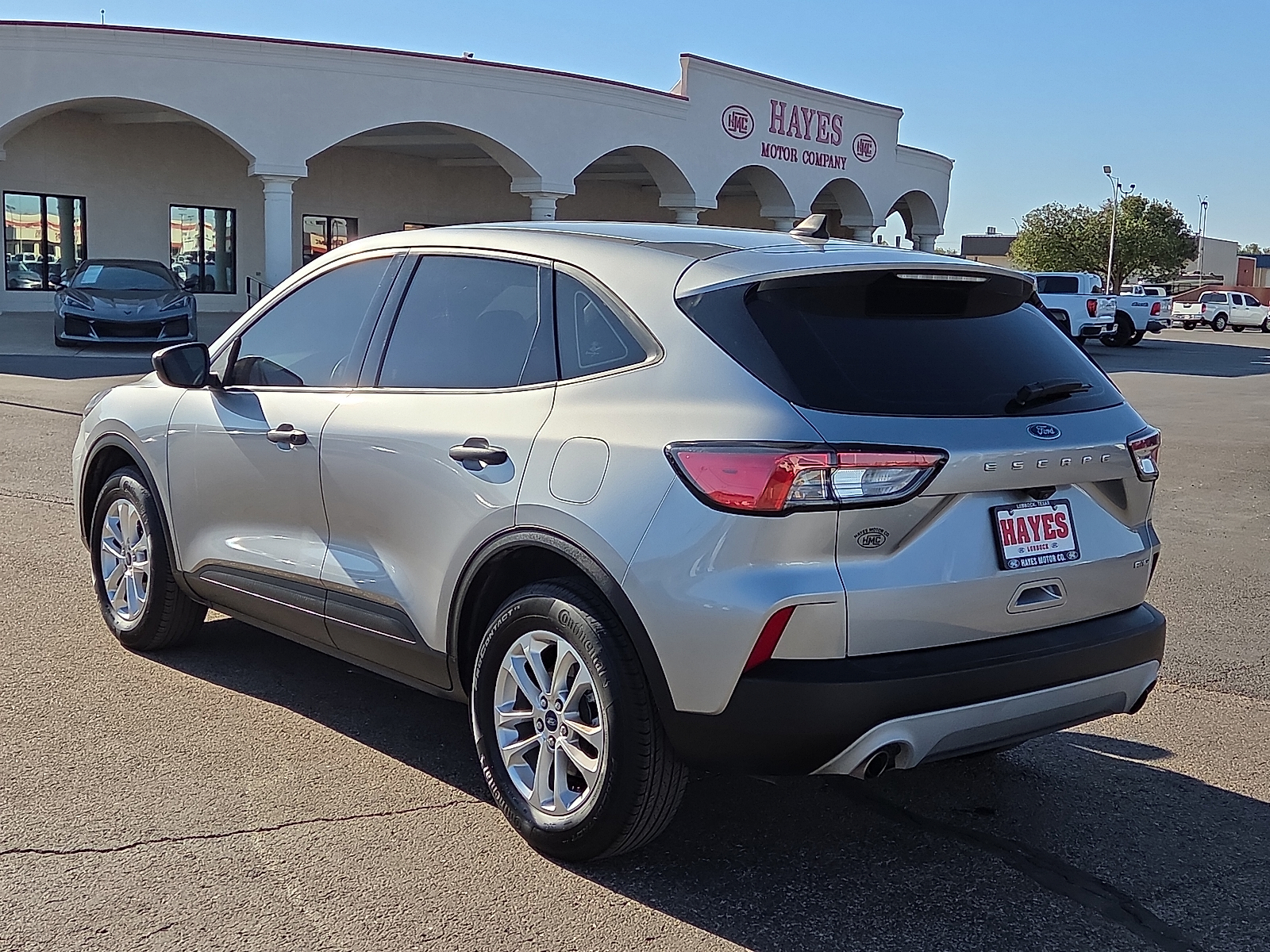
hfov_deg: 44.8
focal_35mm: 42
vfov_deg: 34.3
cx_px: 635
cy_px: 476
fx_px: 1541
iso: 25
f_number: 1.8
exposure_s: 1/3333
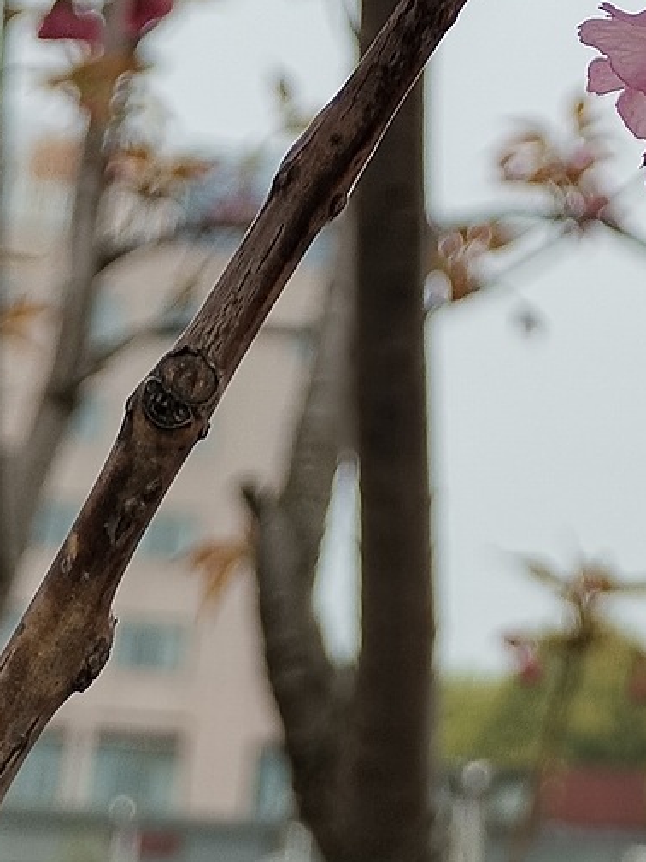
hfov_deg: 16.5
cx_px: 637
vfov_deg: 18.6
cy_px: -572
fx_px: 2190
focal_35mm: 88
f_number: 1.8
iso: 50
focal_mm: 5.5
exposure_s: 1/1605
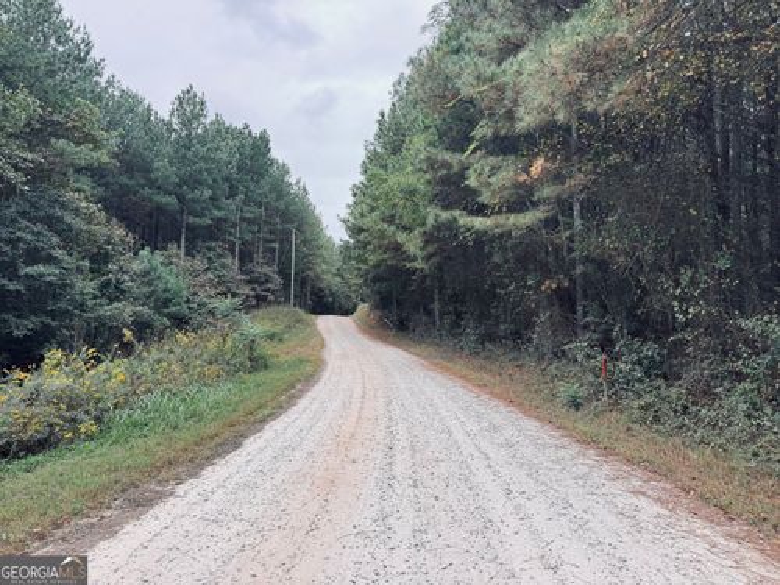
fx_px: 541
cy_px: 292
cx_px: 390
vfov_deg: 56.8
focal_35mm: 24
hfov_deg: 71.6
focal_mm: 6.76
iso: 80
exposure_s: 1/347
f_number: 1.78
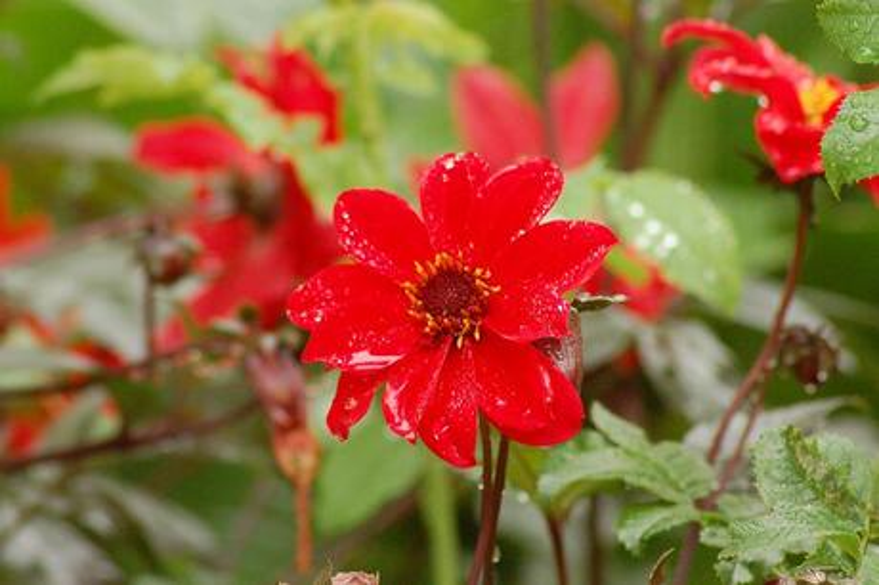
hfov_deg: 4.6
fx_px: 10979
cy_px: 292
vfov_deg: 3.1
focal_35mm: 450
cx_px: 440
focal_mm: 300
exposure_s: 1/125
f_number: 9
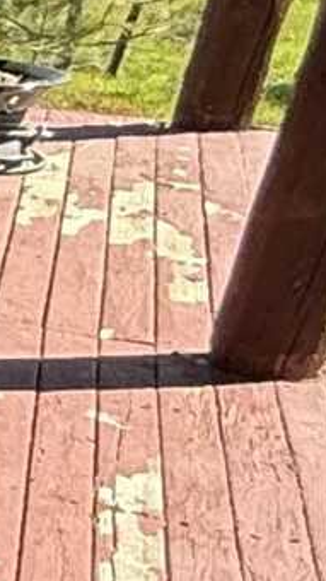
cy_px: 477
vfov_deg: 15.5
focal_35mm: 138
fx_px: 2123
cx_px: -1495
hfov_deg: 5.5
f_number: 2.2
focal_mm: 2.22
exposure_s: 1/549
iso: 64
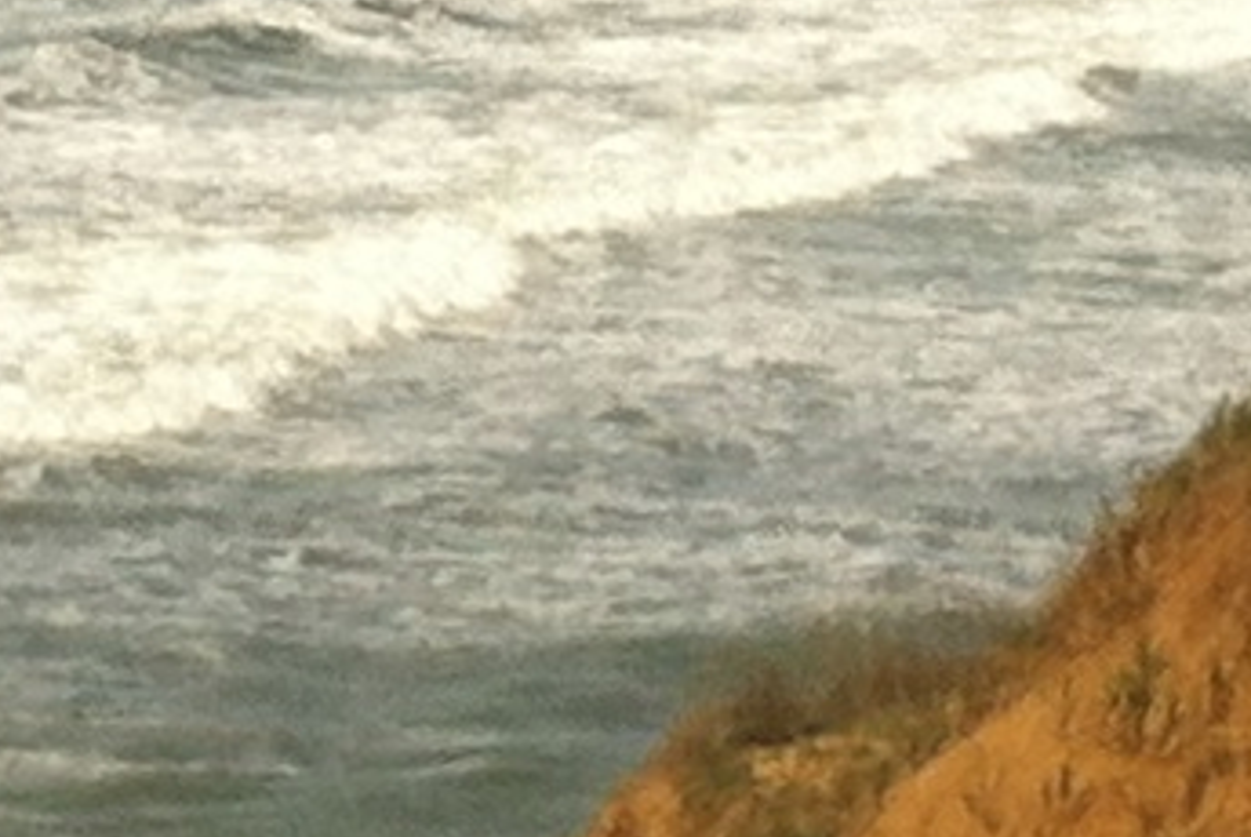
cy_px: -302
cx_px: -65
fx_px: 9251
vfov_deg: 5.1
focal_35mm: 266
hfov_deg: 7.7
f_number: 2.8
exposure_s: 1/2155
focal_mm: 3.85
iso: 80
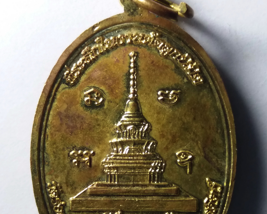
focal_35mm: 36
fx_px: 285
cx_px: 136
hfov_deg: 50.3
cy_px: 136
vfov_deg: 40.8
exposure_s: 1/33
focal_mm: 3.7
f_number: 1.9
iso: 64
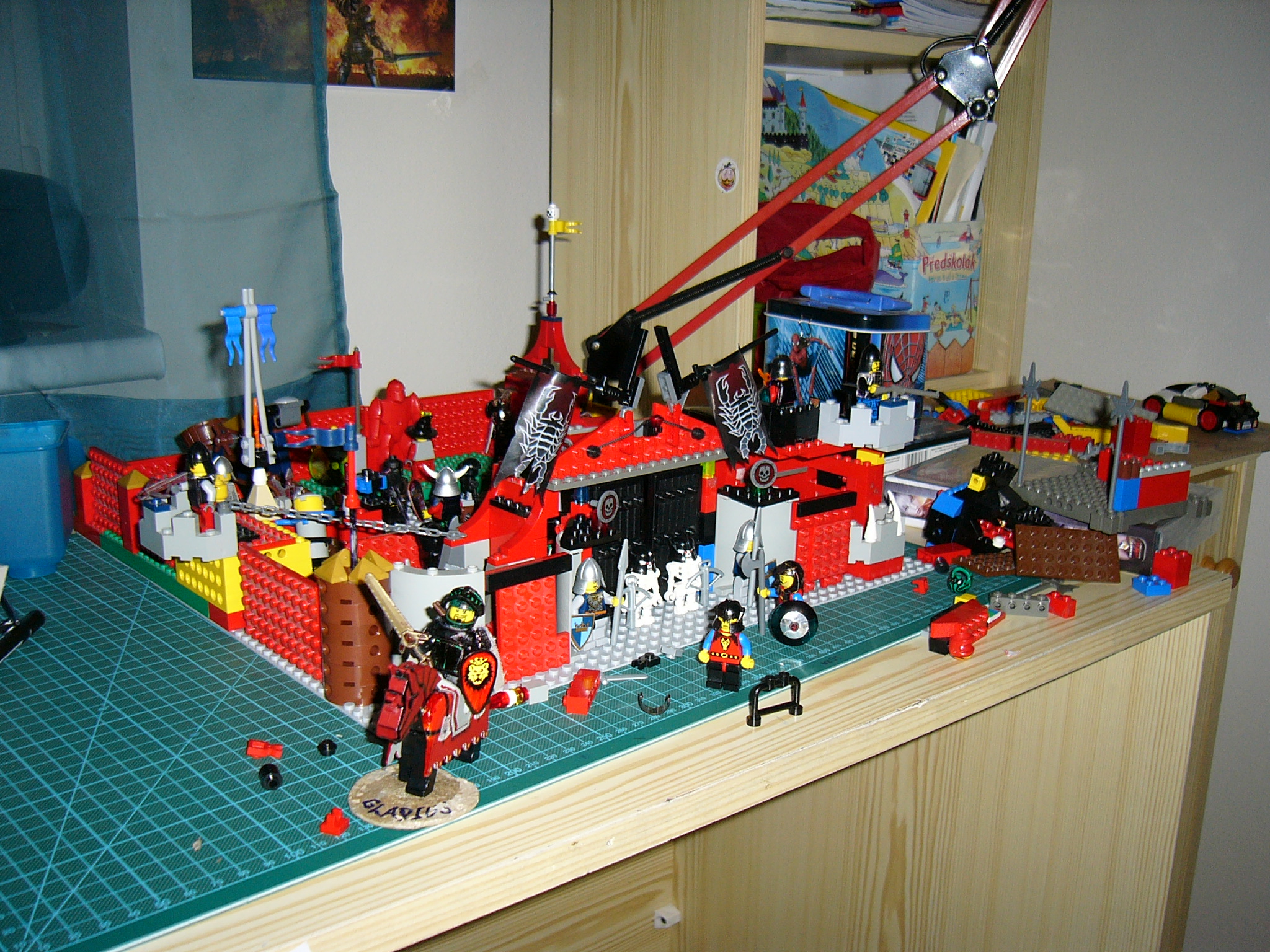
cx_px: 635
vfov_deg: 40.7
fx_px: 1284
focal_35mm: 35
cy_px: 476
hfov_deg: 52.6
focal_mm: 5.8
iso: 100
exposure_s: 1/60
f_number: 2.8
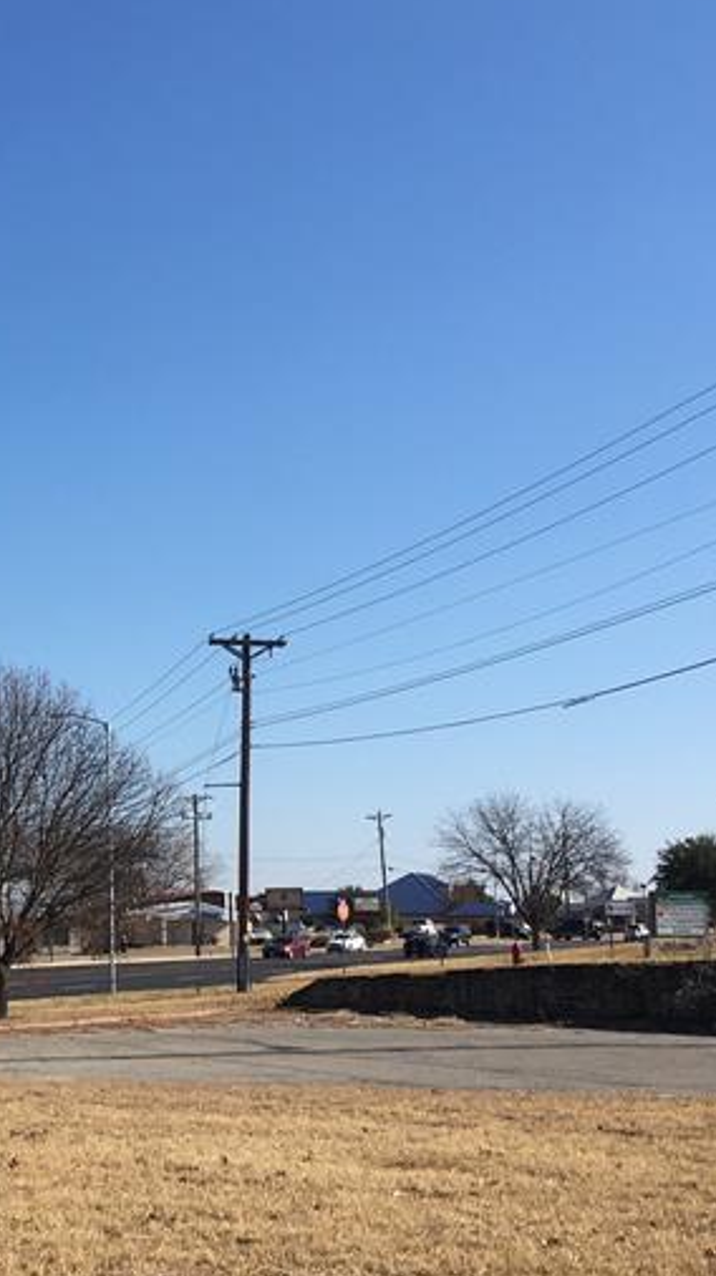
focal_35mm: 64
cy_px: 767
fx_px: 2164
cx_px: -71
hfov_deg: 18.1
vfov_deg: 32.7
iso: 25
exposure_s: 1/1748
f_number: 2.2
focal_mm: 4.15
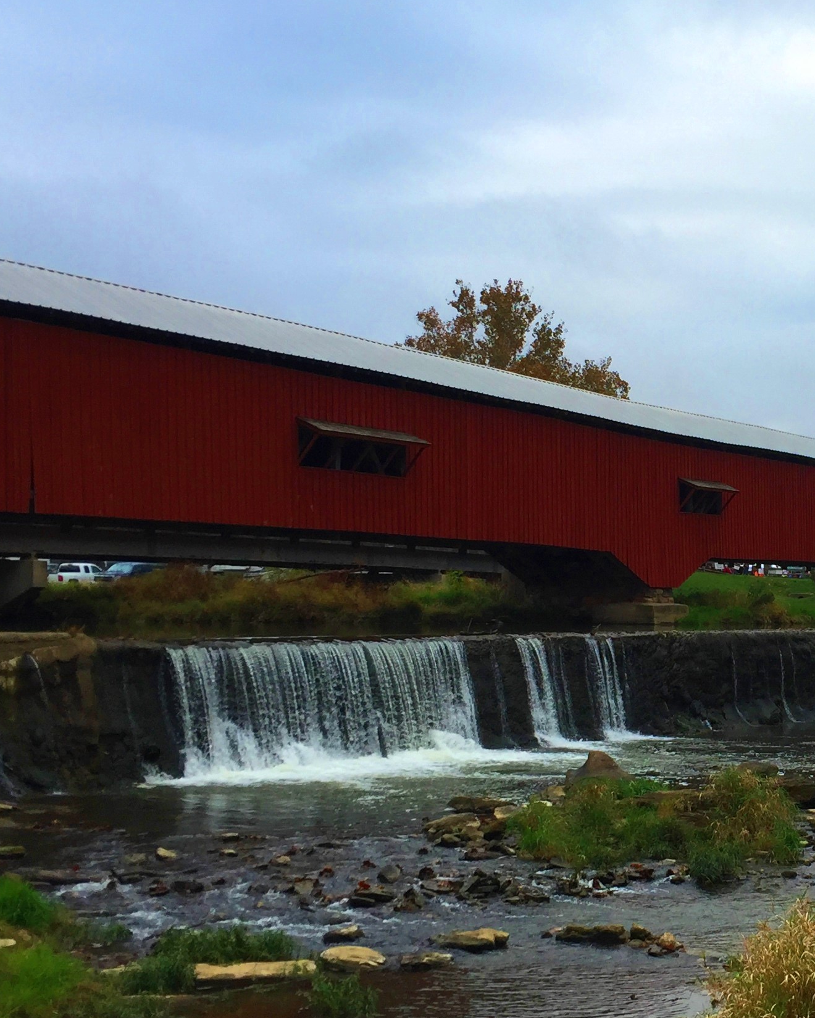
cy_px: 572
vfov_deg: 33.5
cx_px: 801
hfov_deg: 25.9
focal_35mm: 56
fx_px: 1688
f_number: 2.2
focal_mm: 4.15
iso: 32
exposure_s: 1/706
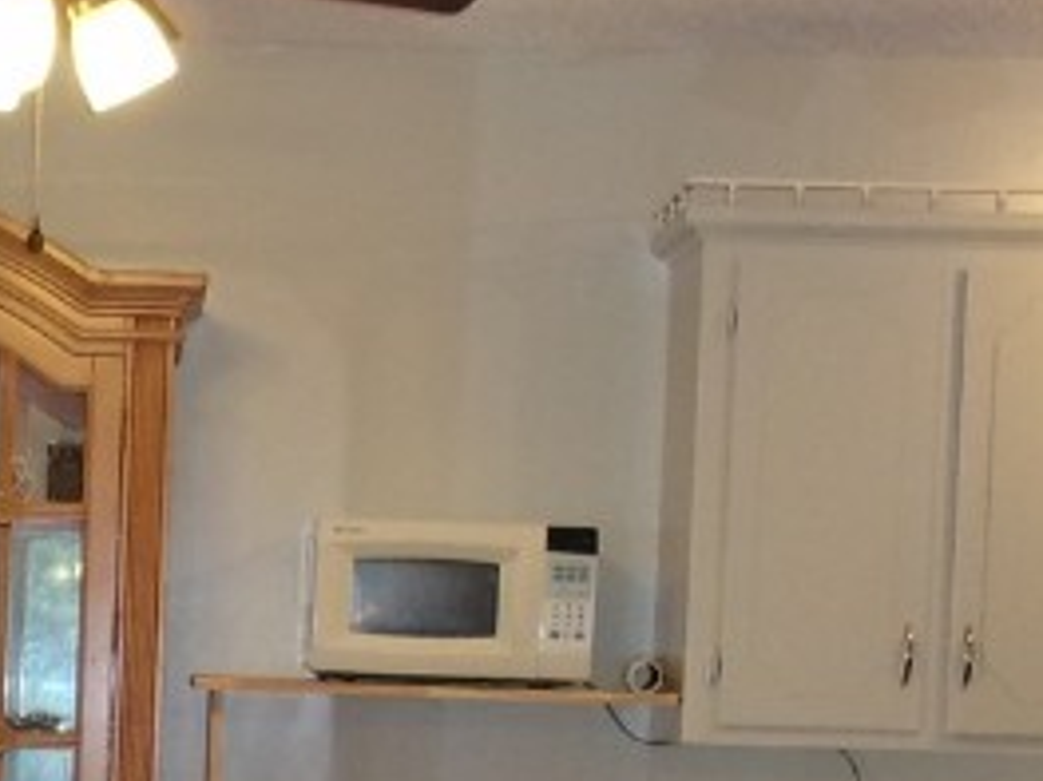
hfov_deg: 18.2
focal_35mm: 105
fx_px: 3162
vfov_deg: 13.7
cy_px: 920
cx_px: -20
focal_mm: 4.9
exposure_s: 1/34
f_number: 3
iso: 200
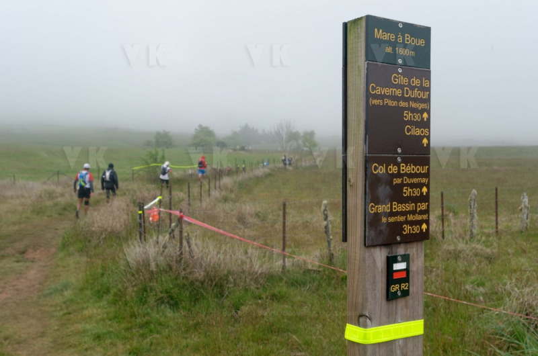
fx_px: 537
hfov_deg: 53.2
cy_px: 178
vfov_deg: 36.7
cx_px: 269
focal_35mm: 36
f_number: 8
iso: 200
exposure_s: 1/320
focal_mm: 24
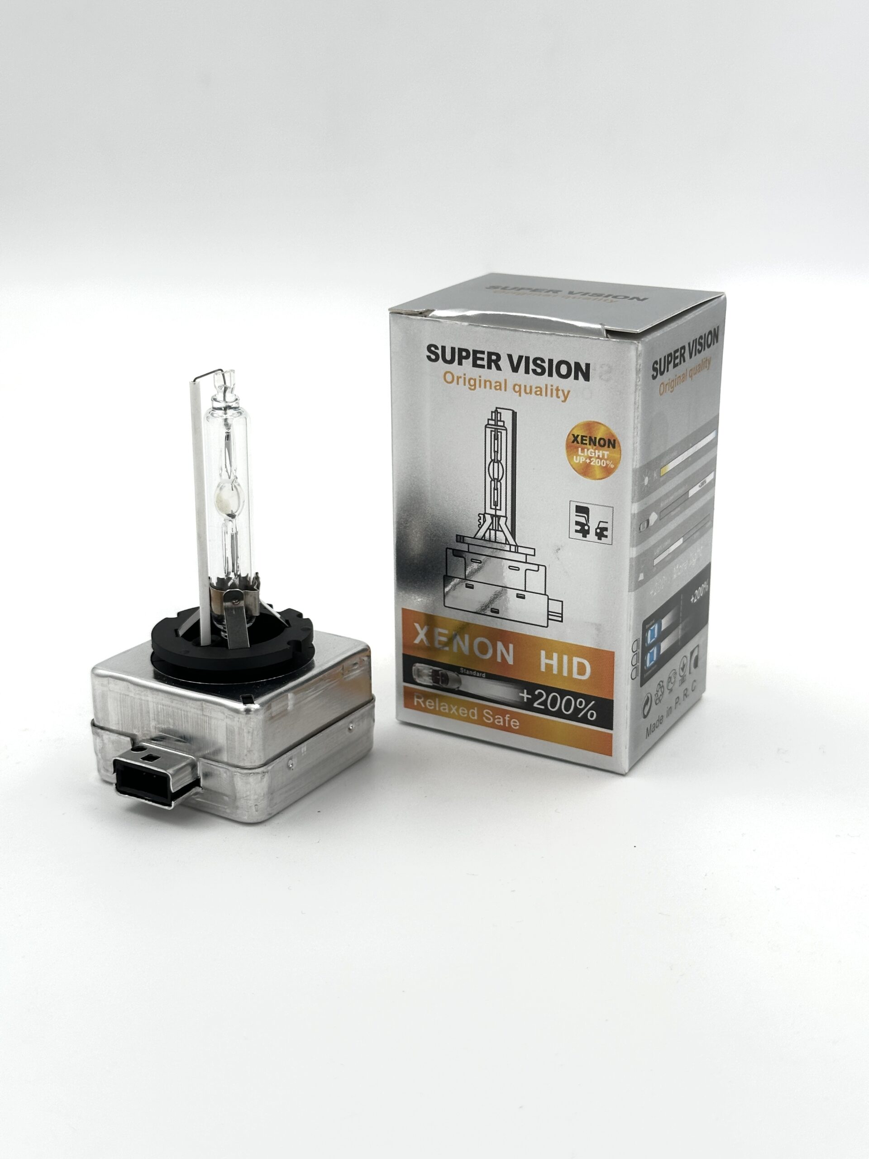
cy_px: 580
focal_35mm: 48
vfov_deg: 39.7
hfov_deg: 30.3
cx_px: 434
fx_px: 1607
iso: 64
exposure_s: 1/704
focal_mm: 6.86
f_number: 1.78
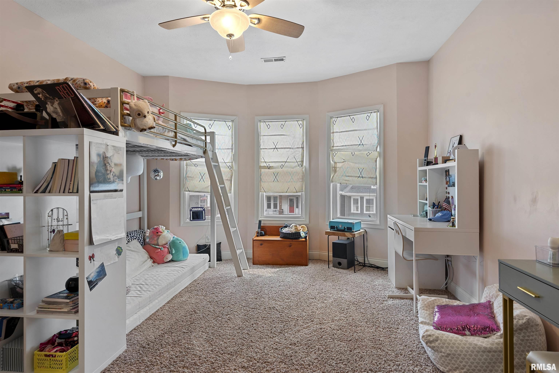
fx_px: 311
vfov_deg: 62.0
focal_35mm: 20
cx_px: 280
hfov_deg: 84.0
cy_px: 186
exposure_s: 1/2.5
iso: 250
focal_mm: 20
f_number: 8
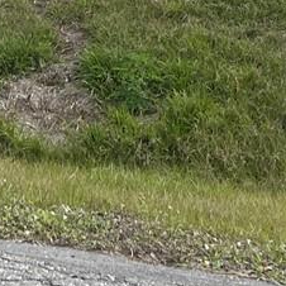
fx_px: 1524
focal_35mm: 163
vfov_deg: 9.8
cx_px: 25
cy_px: -316
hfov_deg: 10.7
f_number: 1.5
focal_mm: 5.7
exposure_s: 1/5587
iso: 50
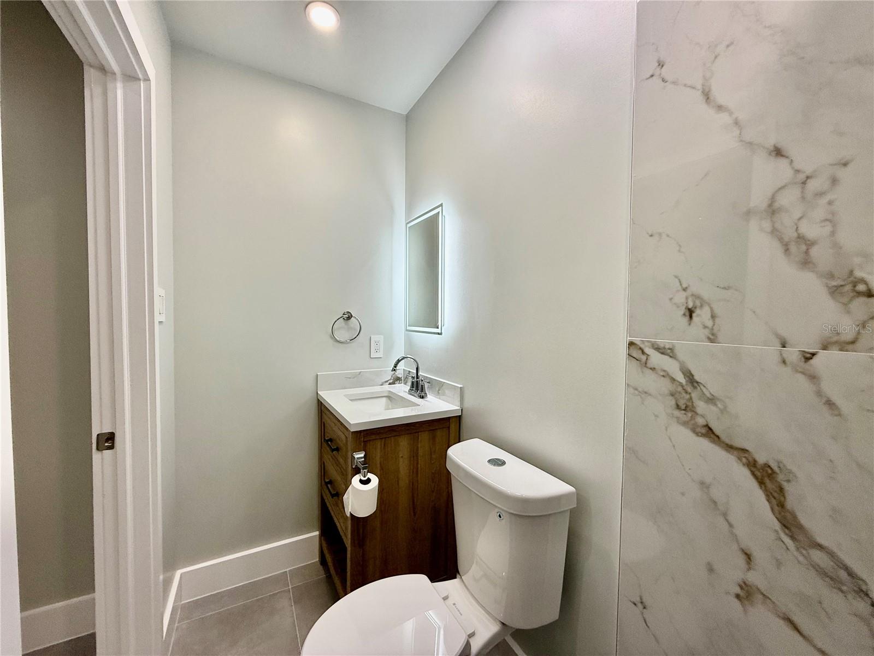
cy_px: 328
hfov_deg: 102.1
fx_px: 353
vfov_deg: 85.7
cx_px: 437
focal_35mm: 14
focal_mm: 2.22
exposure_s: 1/134
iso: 64
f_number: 2.2
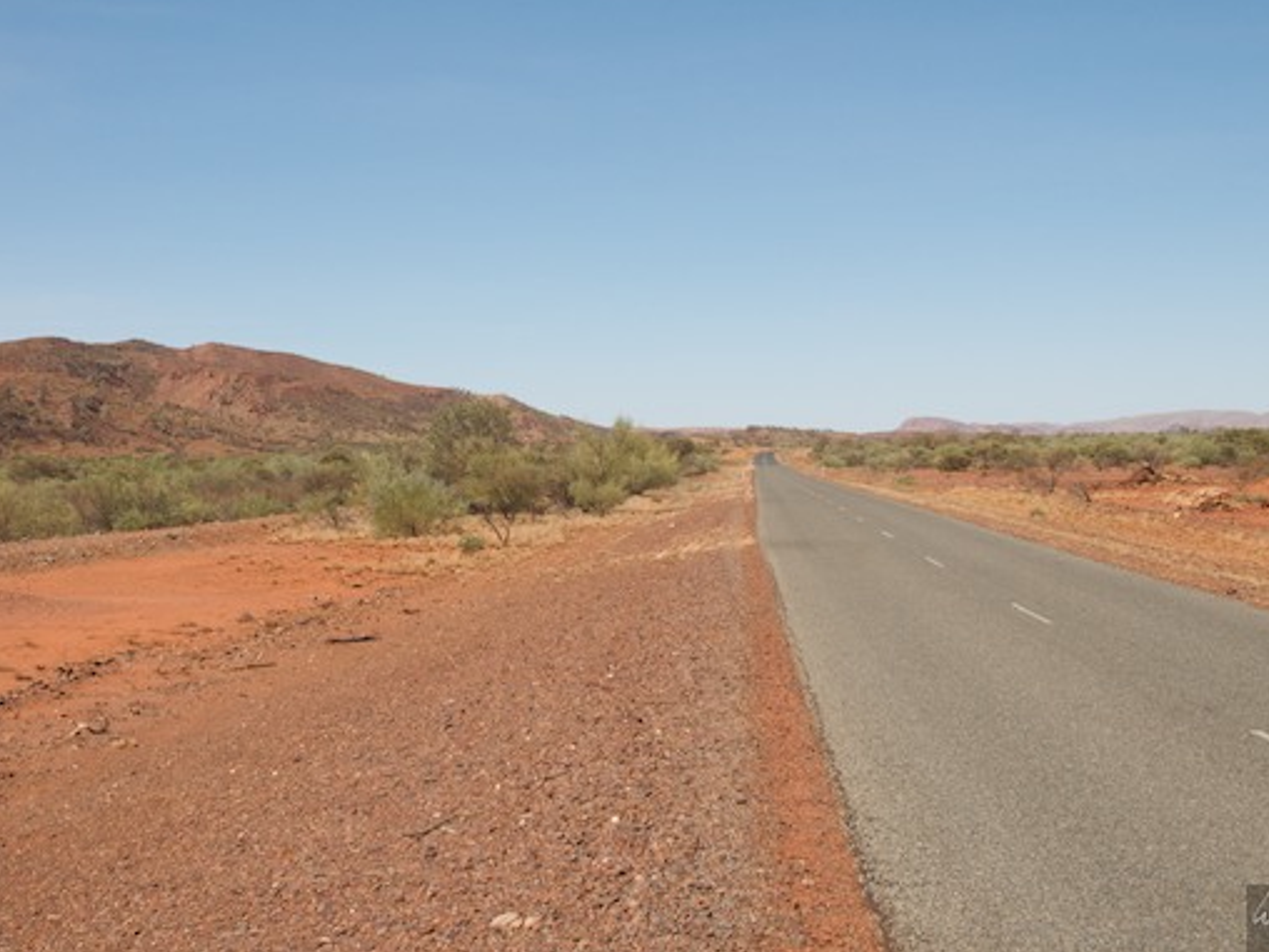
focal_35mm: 51
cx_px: 565
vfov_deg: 28.6
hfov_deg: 37.4
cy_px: 460
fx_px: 1870
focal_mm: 30
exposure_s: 1/500
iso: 320
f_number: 11
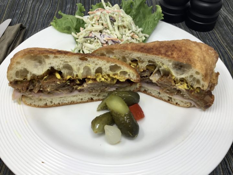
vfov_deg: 45.4
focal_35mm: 31
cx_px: 116
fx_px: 209
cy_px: 88
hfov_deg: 58.4
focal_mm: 3.3
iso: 25
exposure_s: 1/60
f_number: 2.4
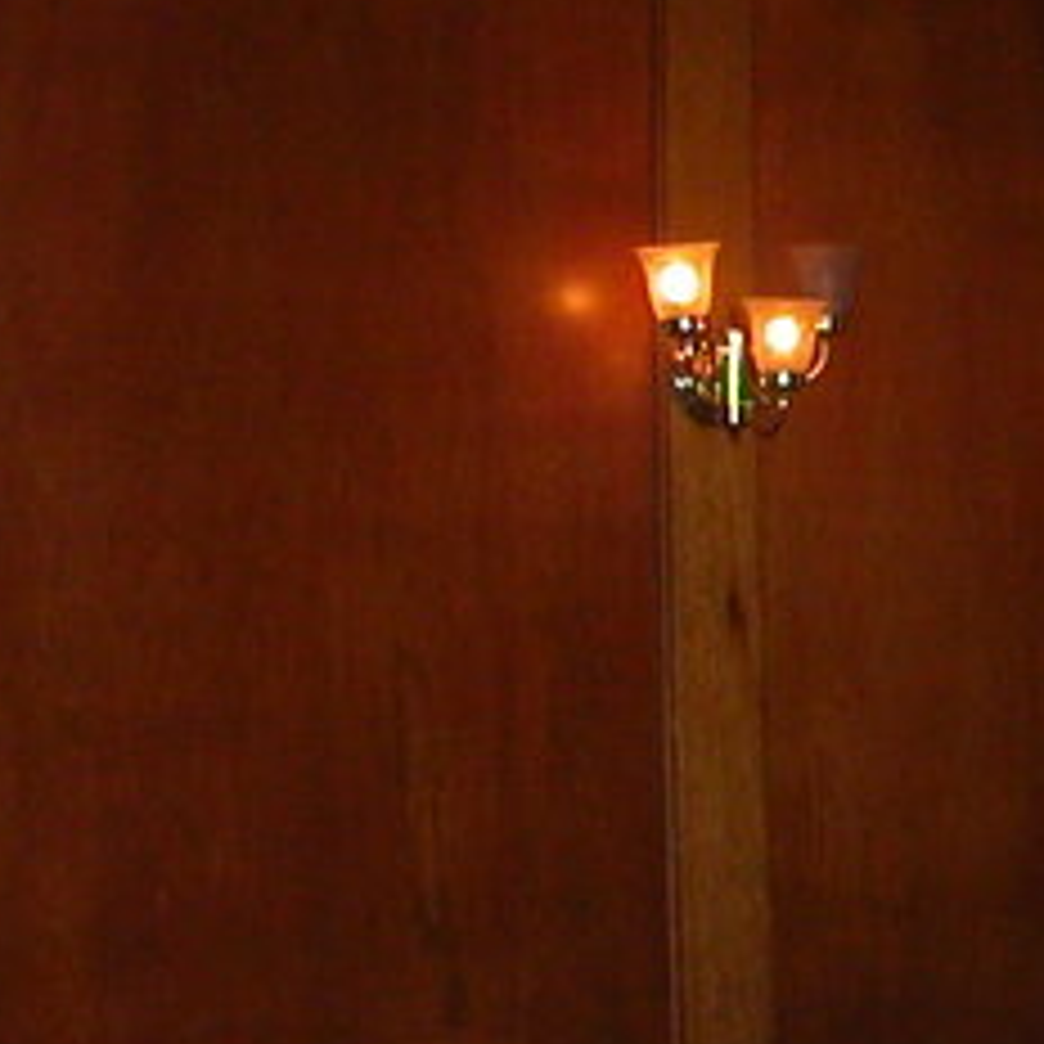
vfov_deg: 15.4
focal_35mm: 113
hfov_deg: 14.2
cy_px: 522
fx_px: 3856
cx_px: 1656
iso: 200
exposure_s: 1/59.9
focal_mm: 5.6
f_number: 2.7
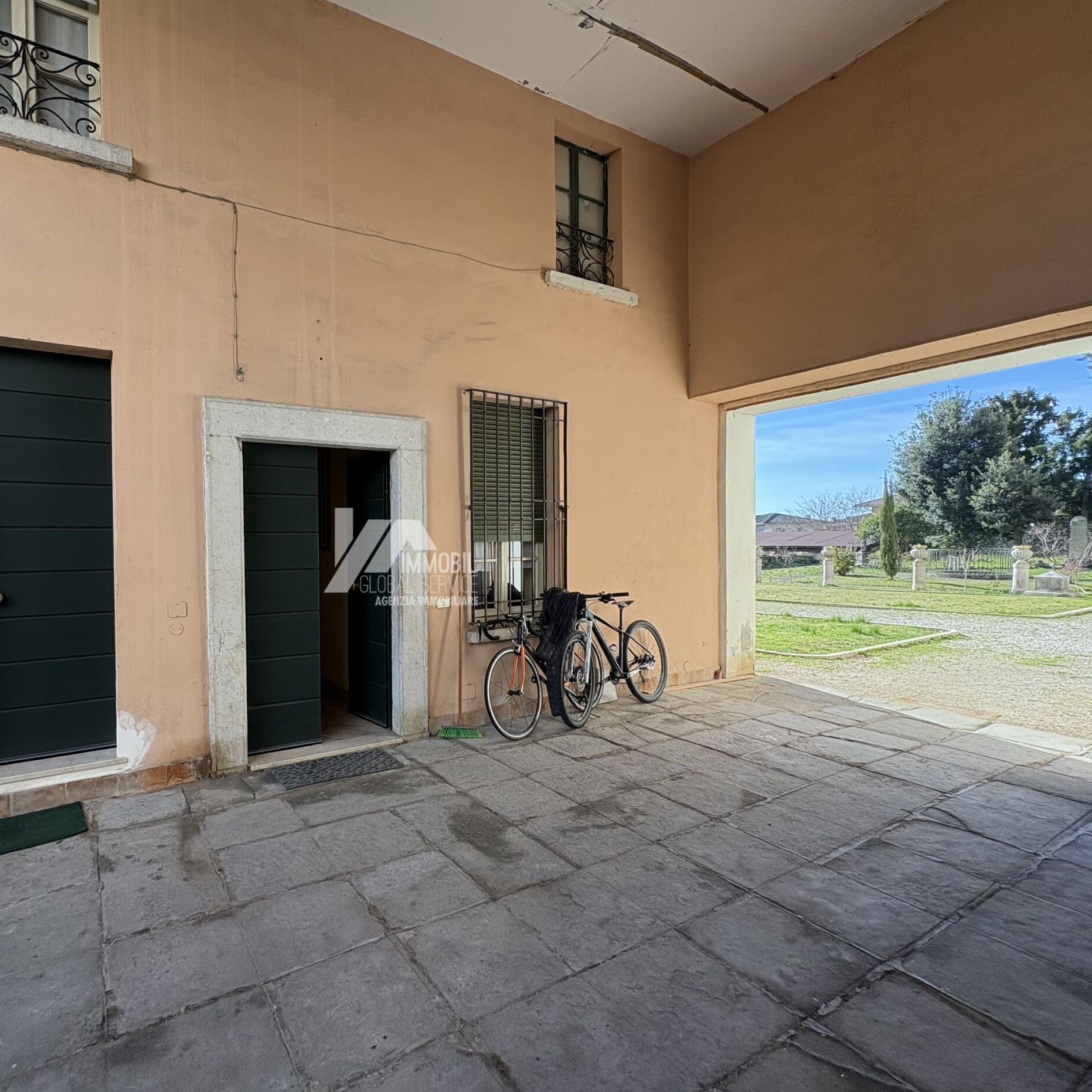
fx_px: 607
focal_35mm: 17
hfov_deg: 82.3
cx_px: 406
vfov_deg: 84.0
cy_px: 552
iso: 64
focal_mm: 2.22
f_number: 2.2
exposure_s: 1/253
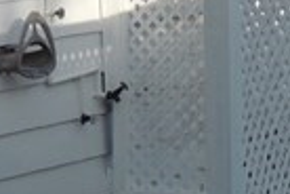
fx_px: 2674
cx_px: -254
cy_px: -407
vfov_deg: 4.0
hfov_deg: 6.1
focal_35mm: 332
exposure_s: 1/1000
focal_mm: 7.6
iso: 100
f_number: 3.4
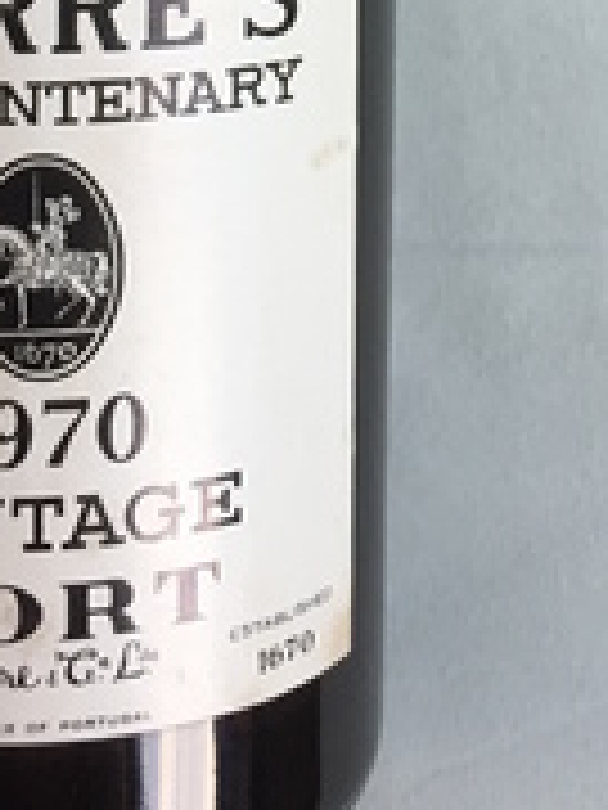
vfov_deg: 19.6
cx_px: 340
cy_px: -292
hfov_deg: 16.2
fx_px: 2131
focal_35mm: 91
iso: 50
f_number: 2.2
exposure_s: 1/33
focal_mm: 4.15
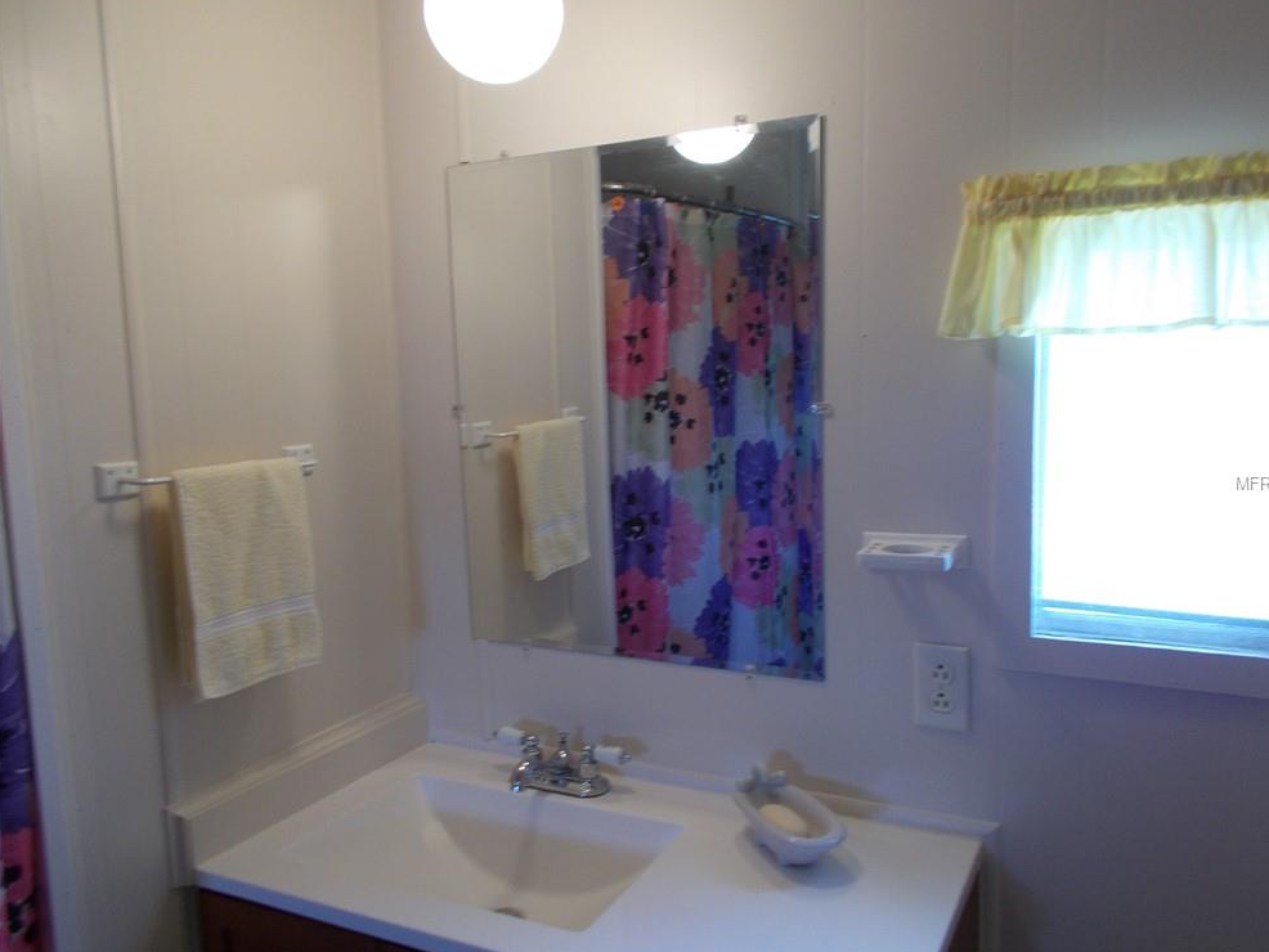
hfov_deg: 65.3
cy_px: 482
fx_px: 990
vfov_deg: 51.4
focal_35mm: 27
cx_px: 653
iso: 125
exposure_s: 1/25
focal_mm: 4.6
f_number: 3.2
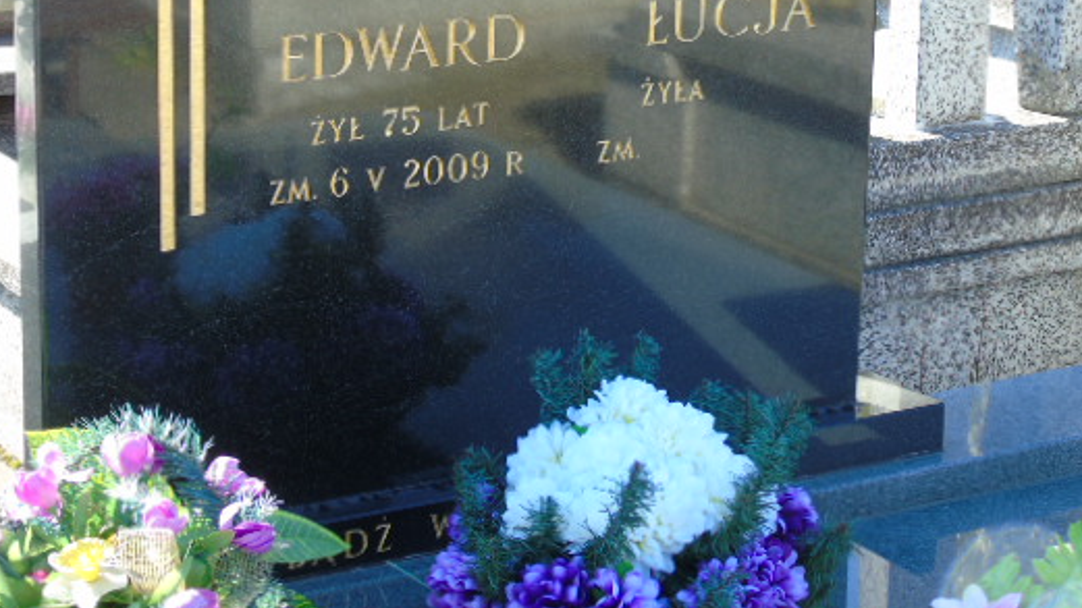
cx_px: 503
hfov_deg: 22.5
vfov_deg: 12.7
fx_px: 2725
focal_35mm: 95
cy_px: 141
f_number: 4.7
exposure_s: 1/60
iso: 80
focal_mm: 13
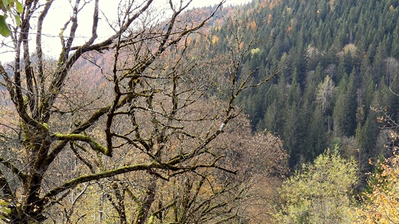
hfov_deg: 20.7
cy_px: 221
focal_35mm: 103
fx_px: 1090
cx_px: 197
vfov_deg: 11.6
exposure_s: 1/160
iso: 100
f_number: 3.5
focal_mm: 12.5
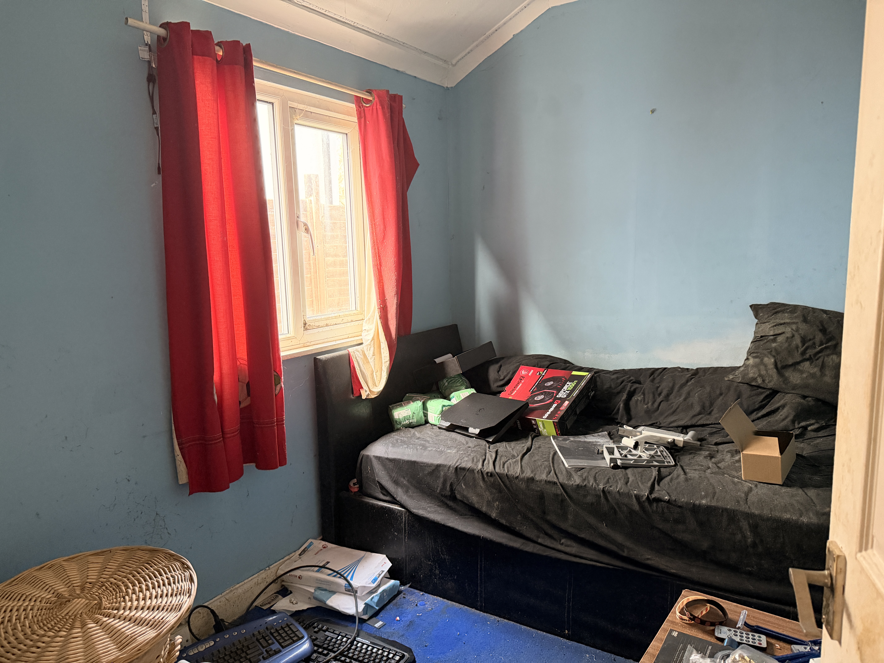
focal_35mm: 24
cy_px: 332
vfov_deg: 56.8
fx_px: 613
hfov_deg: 71.6
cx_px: 442
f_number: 1.78
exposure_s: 1/60
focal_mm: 6.76
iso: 800
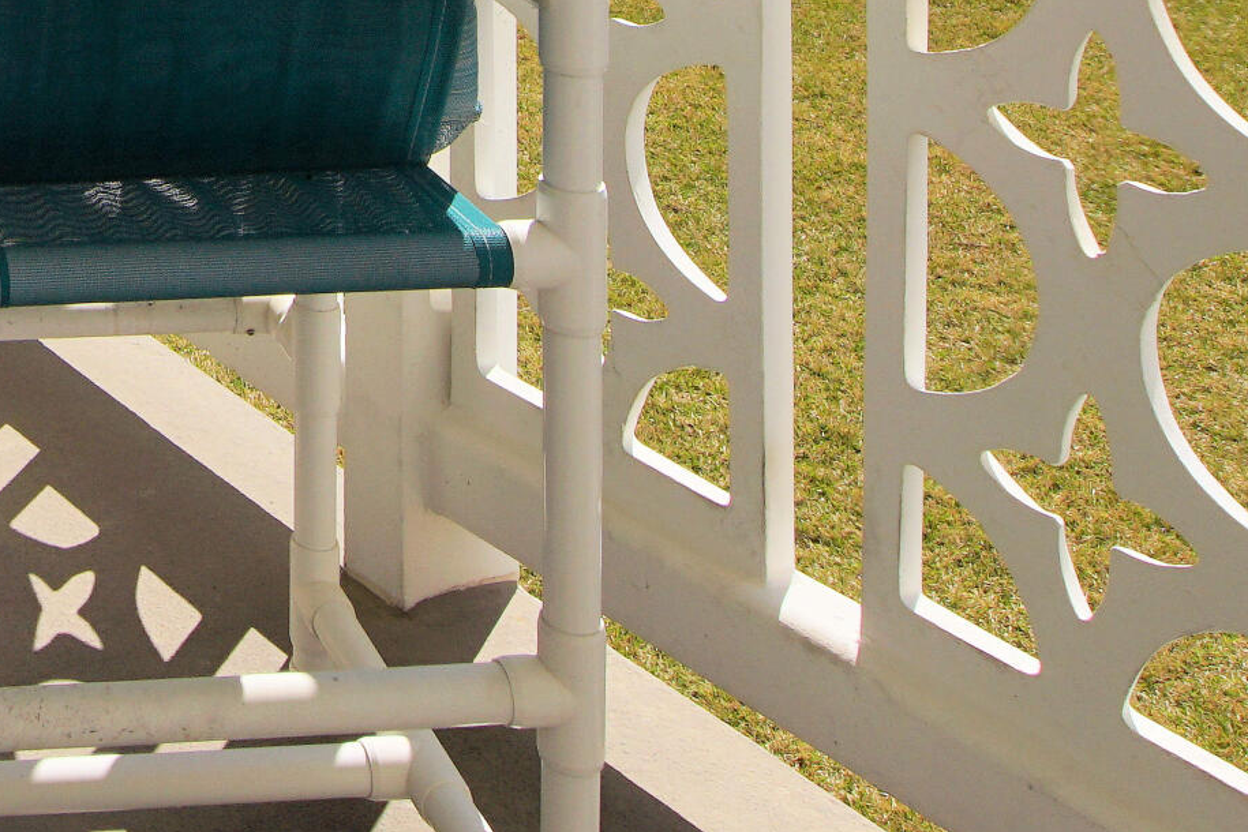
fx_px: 2045
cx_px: -263
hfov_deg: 29.1
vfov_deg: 19.3
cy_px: -505
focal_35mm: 59
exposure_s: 1/250
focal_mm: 12
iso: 100
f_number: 11
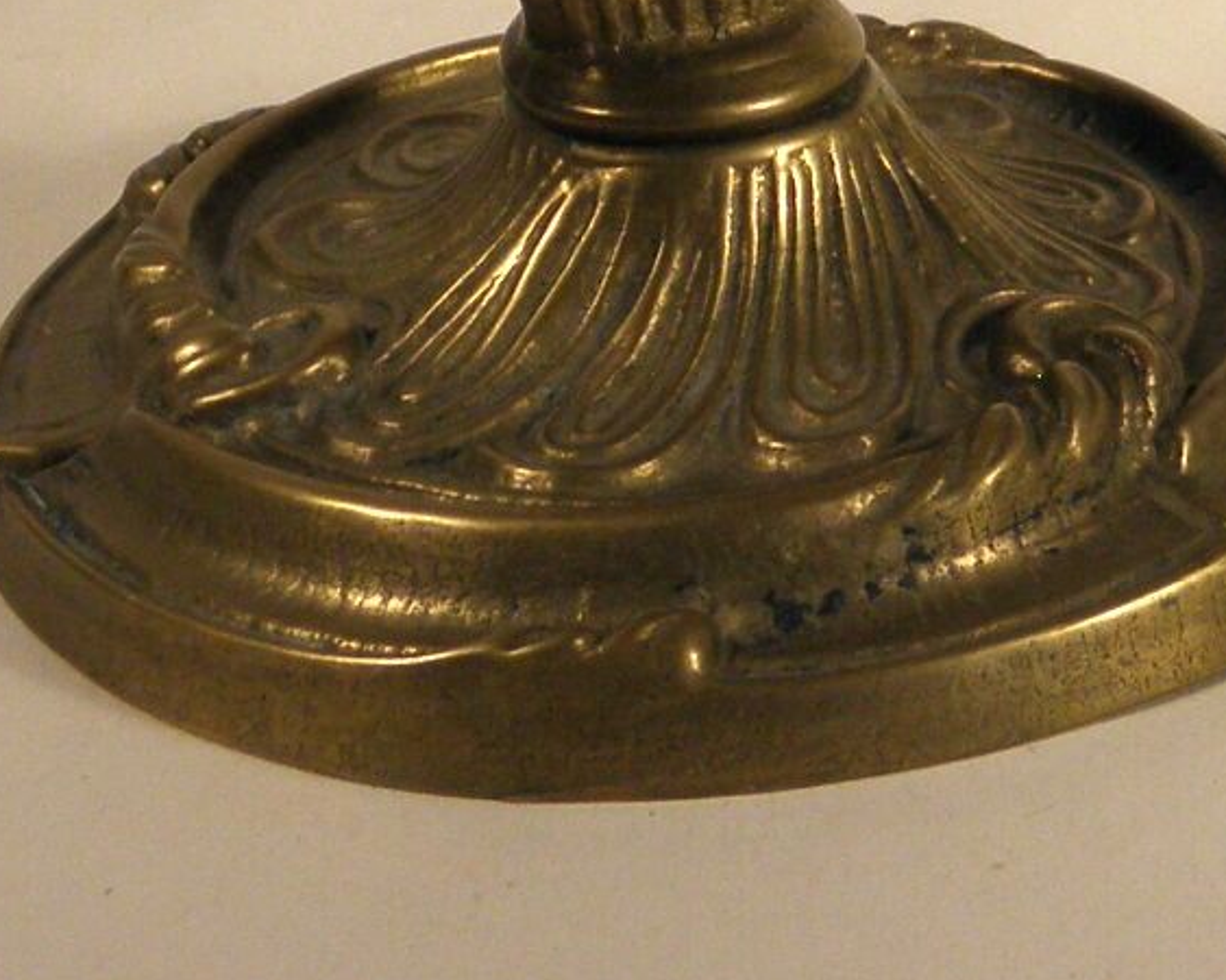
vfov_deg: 9.5
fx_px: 5477
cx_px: 1503
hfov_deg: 12.5
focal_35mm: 151
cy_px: -987
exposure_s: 1/80
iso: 100
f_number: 3.7
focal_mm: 6.2
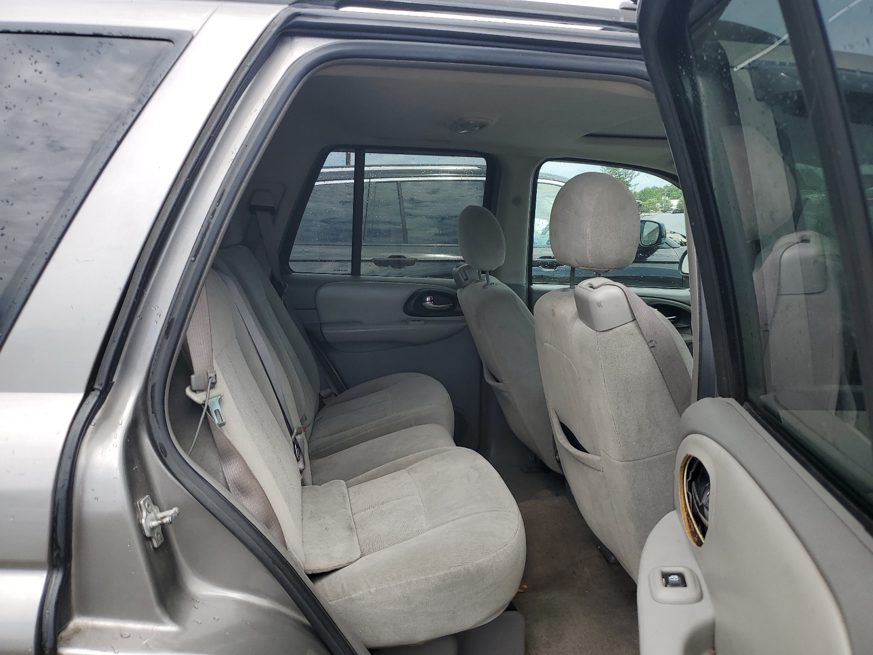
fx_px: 656
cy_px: 328
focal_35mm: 26
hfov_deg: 67.3
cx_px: 436
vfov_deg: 53.1
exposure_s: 1/1250
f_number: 1.5
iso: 50
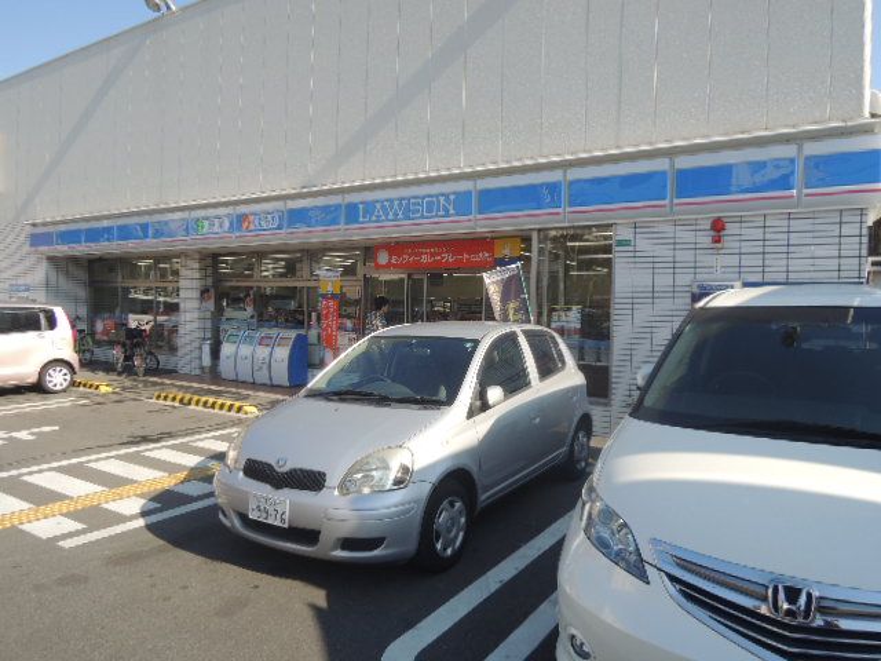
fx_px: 611
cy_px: 330
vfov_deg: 56.8
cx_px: 440
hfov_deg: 71.6
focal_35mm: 24
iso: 100
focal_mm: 4.3
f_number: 2.8
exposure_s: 1/1000
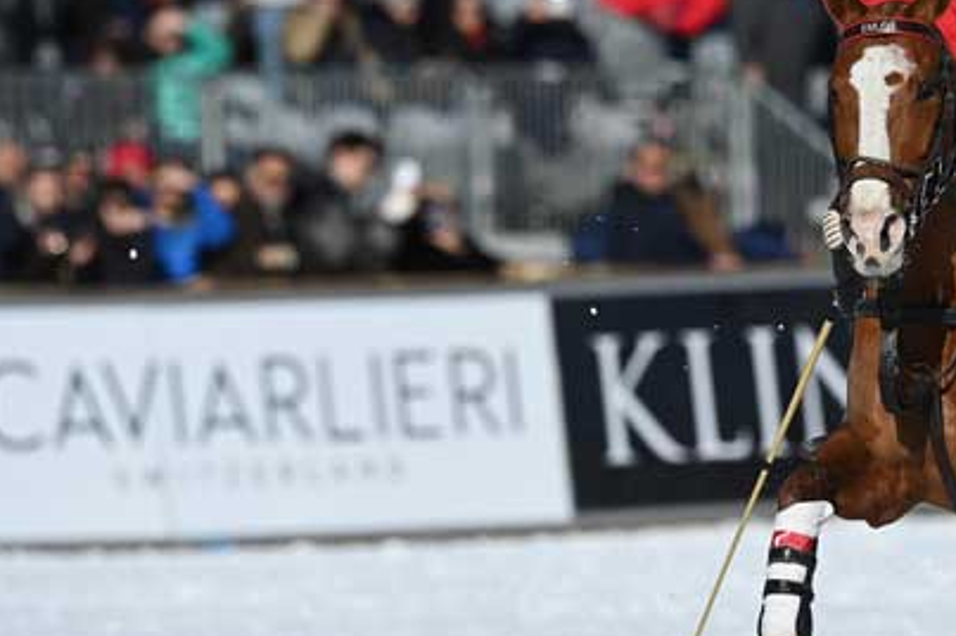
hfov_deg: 2.6
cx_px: 828
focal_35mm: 795
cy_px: 314
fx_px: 21094
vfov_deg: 1.7
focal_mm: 400
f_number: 5.6
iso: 160
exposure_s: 1/2000
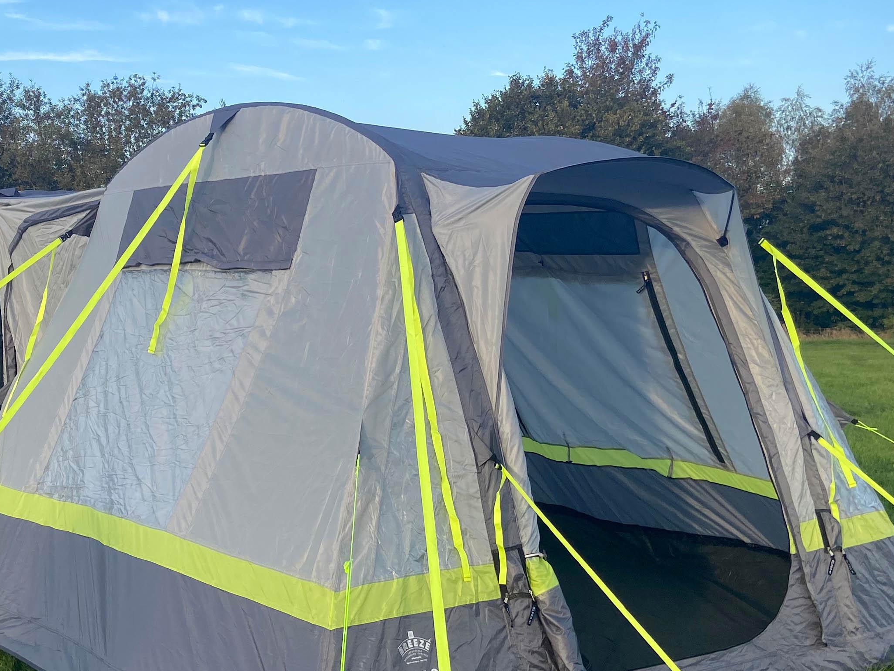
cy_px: 322
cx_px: 244
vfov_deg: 28.6
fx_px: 1317
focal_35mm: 51
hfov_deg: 36.8
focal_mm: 4.25
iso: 32
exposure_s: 1/673
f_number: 1.8
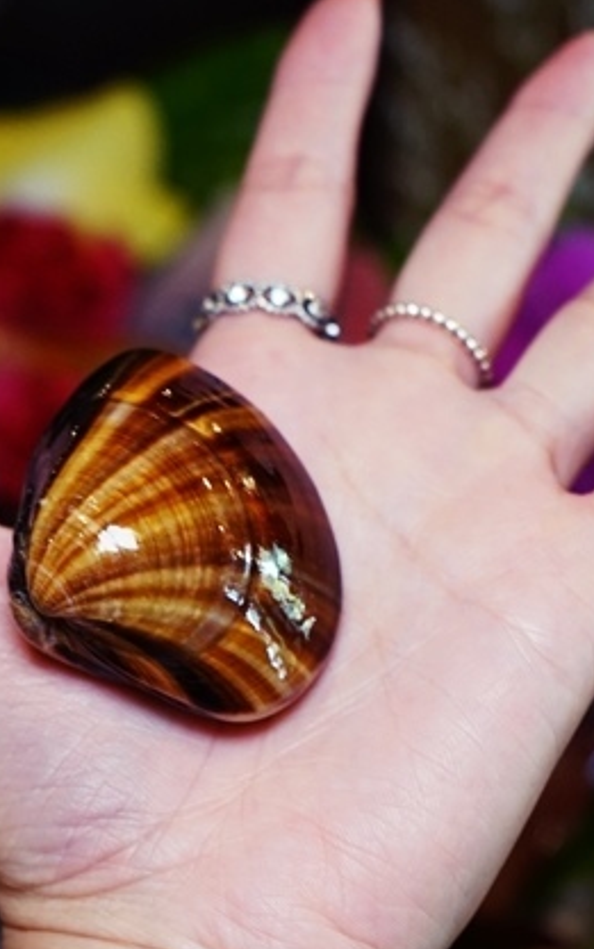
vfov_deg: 24.6
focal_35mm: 84
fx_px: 2173
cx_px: 189
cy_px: 556
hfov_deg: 15.5
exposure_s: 1/60
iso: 1250
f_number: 4.5
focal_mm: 43
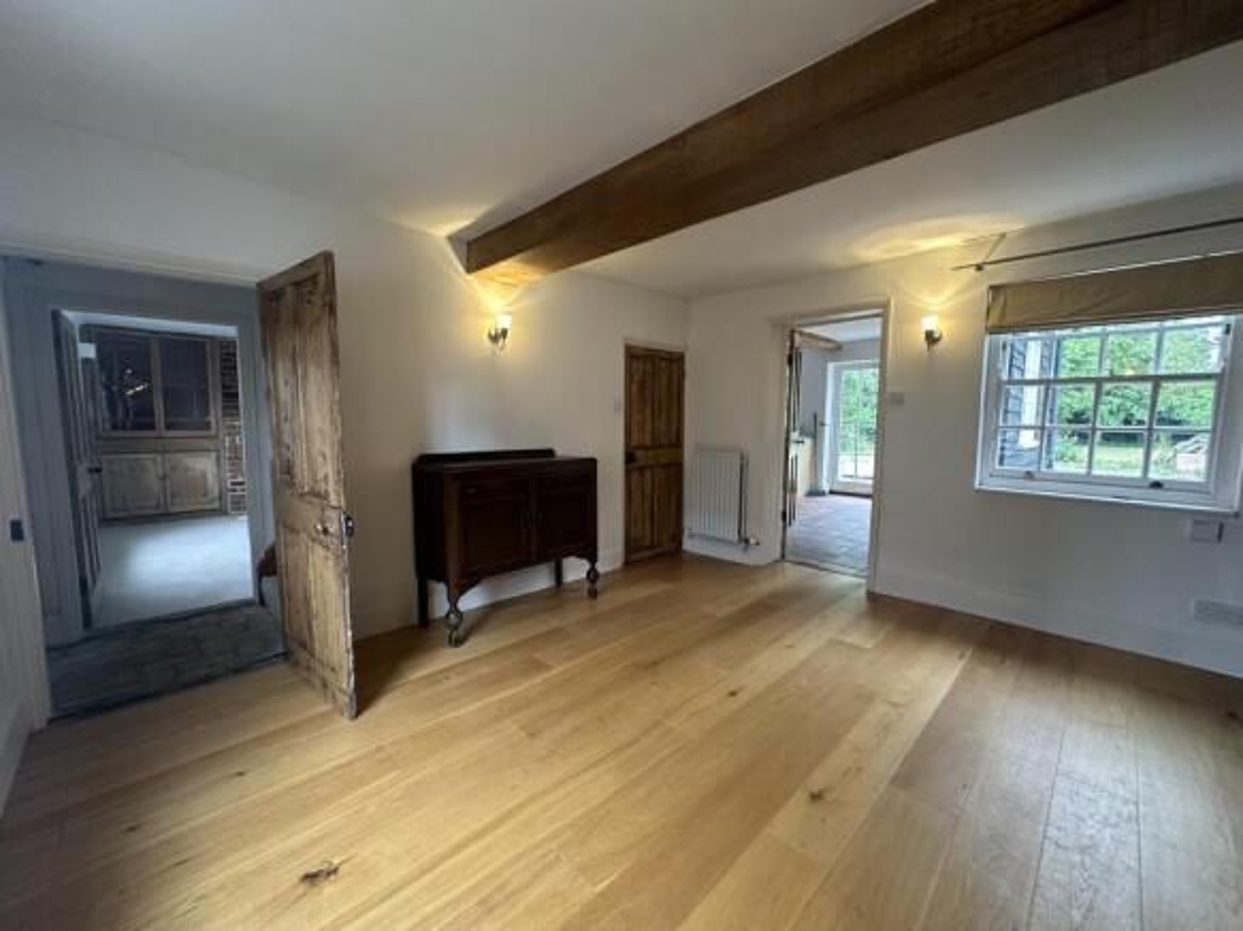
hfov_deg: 102.1
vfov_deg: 85.7
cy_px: 466
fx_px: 503
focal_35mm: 14
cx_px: 622
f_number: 2.2
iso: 320
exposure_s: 1/85
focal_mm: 2.22
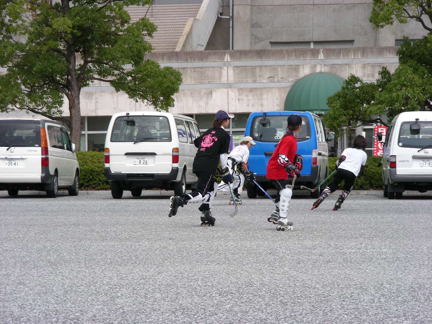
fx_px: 2147
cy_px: 162
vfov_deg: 8.6
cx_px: 216
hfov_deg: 11.5
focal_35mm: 172
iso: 50
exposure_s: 1/404
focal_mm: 28.7
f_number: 4
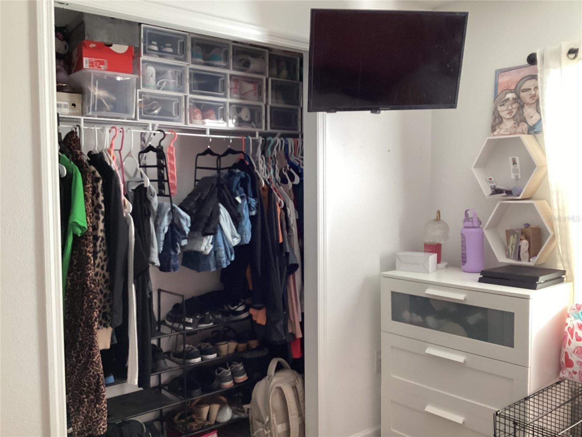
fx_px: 521
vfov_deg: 45.4
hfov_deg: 58.4
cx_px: 291
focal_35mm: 31
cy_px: 218
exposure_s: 1/60
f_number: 2.4
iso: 160
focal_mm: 3.3
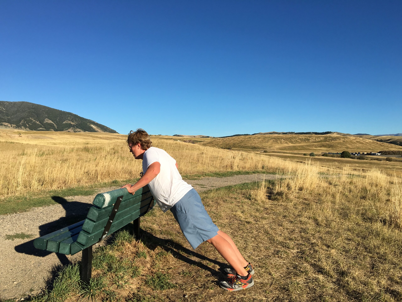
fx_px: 337
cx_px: 201
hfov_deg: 61.7
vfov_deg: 48.2
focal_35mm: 29
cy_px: 151
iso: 25
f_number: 2.2
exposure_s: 1/1832
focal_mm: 4.15
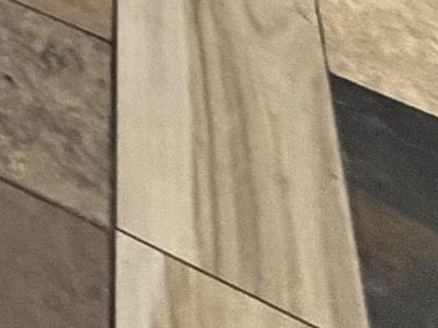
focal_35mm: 106
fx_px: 1340
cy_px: -782
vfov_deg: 9.4
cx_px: -782
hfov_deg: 12.0
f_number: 2.2
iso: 500
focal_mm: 2.22
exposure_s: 1/60
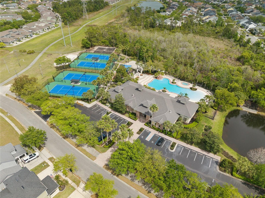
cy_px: 99
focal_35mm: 24
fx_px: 184
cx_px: 132
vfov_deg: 56.8
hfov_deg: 71.6
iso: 110
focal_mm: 8.7
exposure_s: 1/500
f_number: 1.8
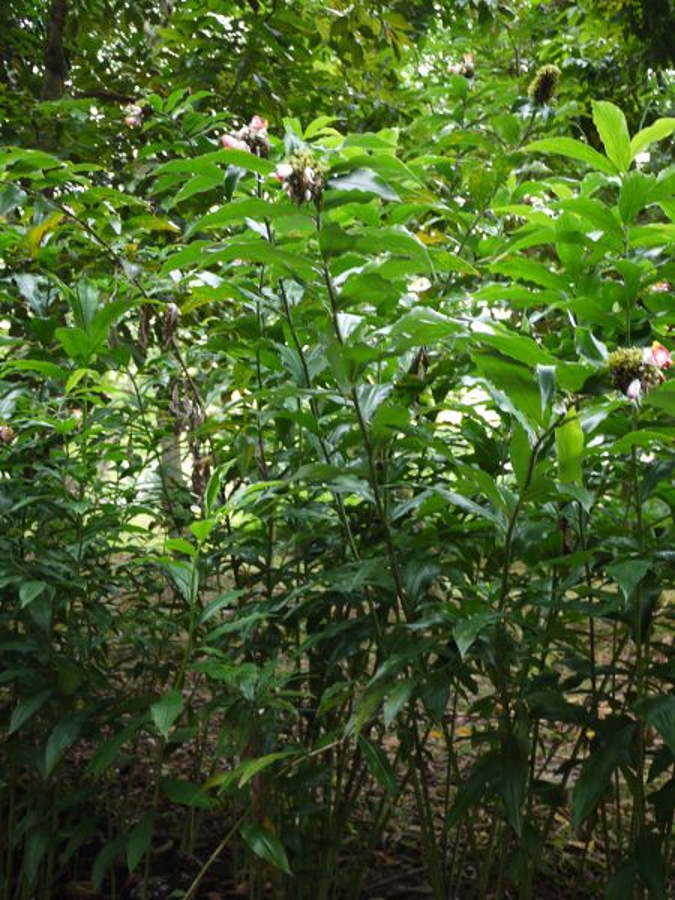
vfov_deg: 47.9
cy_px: 450
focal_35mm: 39
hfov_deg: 36.8
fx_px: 1014
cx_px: 338
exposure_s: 1/60
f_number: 2.5
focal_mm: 14
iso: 200
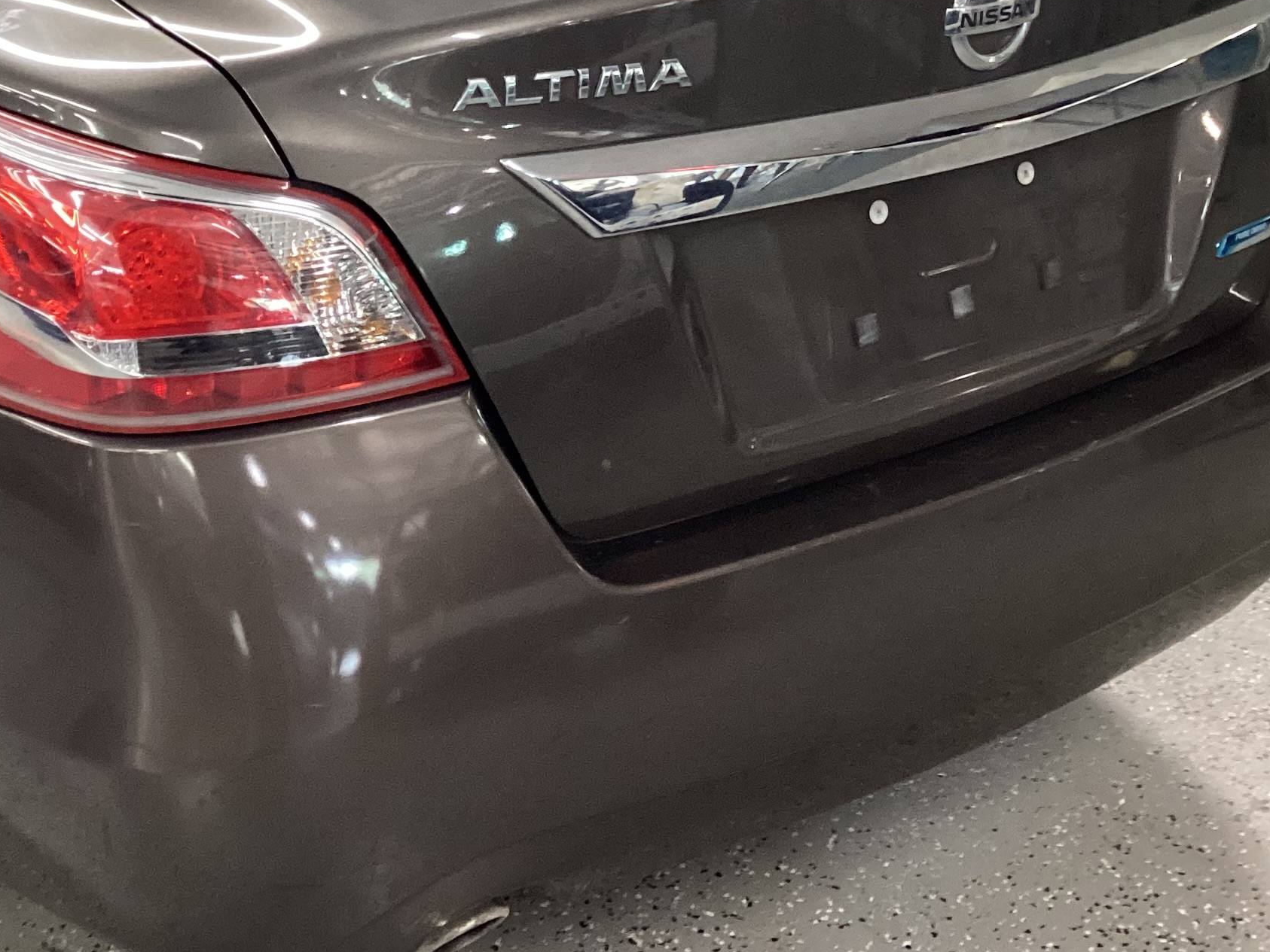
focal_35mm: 60
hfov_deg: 31.4
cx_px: 272
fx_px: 2202
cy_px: 248
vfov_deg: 24.2
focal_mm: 3.3
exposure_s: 1/50
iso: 320
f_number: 2.4
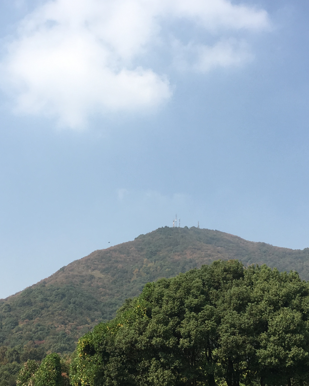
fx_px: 629
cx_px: 164
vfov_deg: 34.0
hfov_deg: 27.6
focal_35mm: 55
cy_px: 232
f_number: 2.2
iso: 25
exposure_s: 1/1637
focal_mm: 4.15
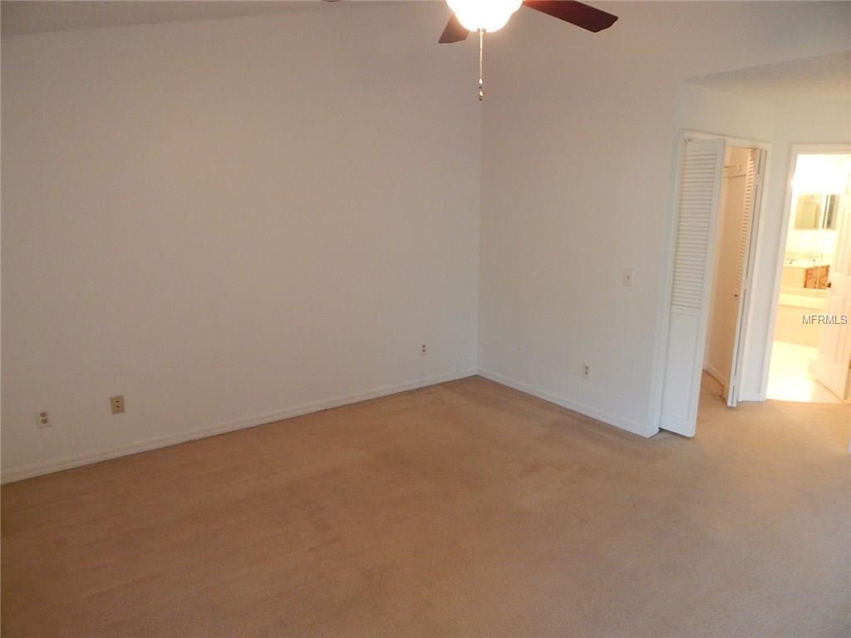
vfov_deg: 61.1
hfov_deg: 76.4
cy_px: 319
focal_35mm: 22
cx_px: 426
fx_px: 541
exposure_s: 1/25
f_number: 3
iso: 400
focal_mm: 4
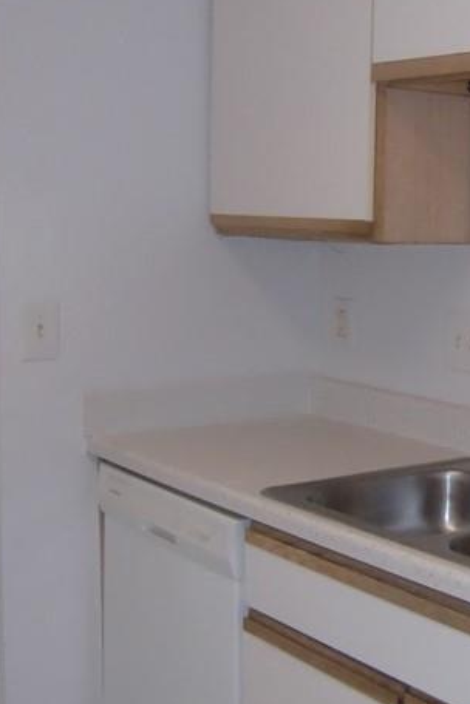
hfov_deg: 23.5
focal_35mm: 56
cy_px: 352
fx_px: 1097
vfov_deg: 35.6
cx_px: 427
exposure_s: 1/60
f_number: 3.2
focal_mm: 4.3
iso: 320
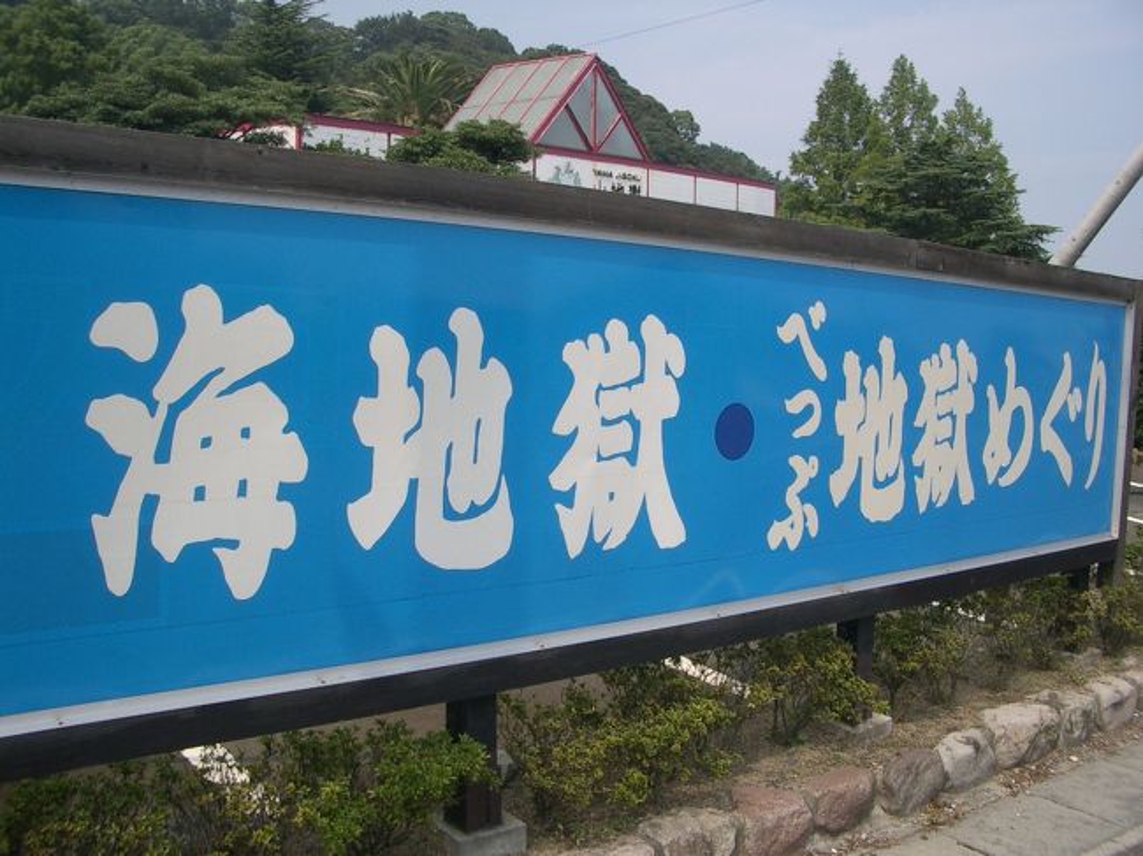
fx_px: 1155
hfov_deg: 52.6
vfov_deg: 40.7
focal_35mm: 35
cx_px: 572
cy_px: 428
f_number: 4.3
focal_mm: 5.8
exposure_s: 1/500
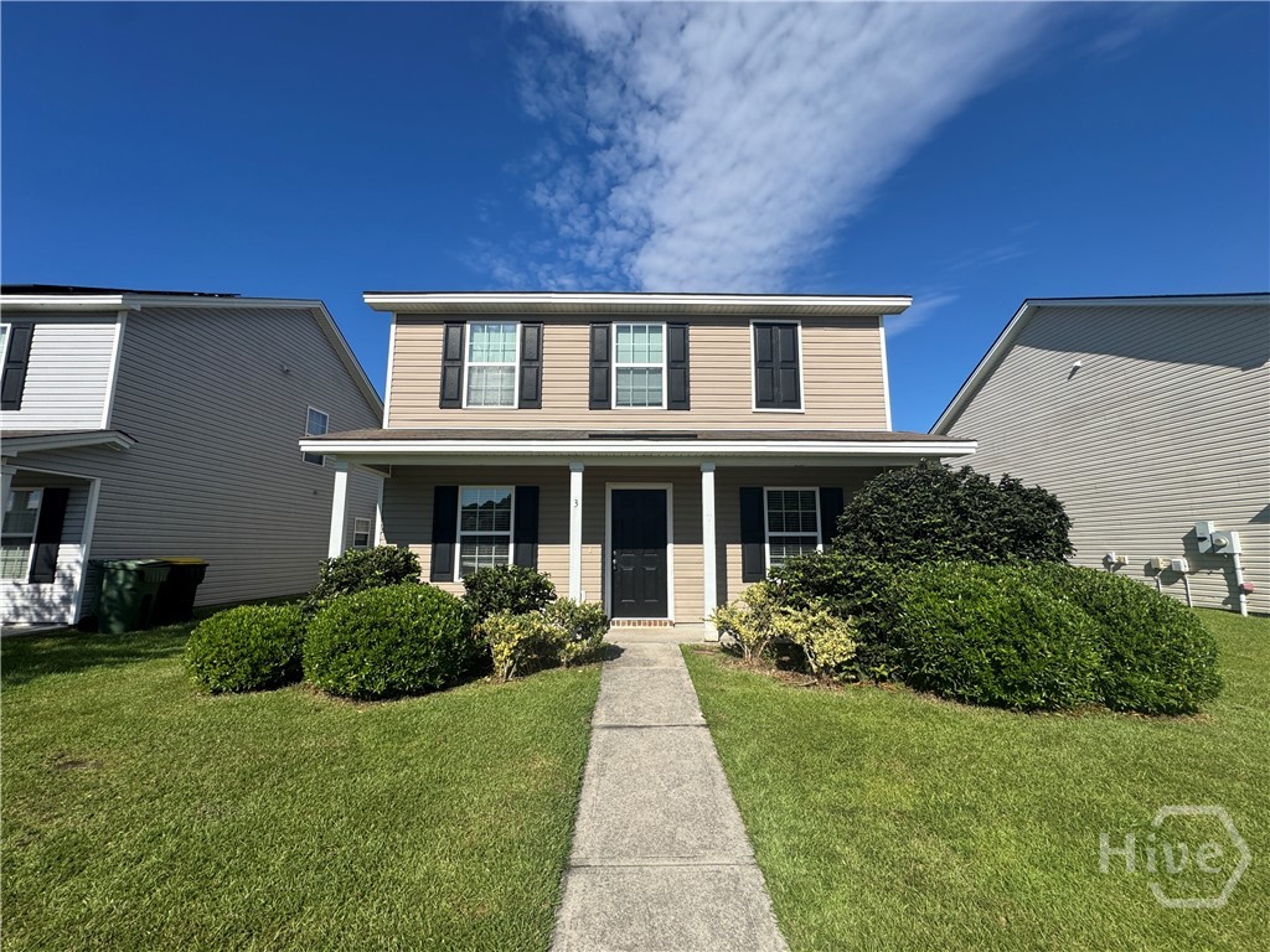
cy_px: 476
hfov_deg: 102.1
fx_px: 514
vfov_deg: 85.7
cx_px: 635
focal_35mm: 14
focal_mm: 2.22
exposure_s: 1/2985
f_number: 2.2
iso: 50
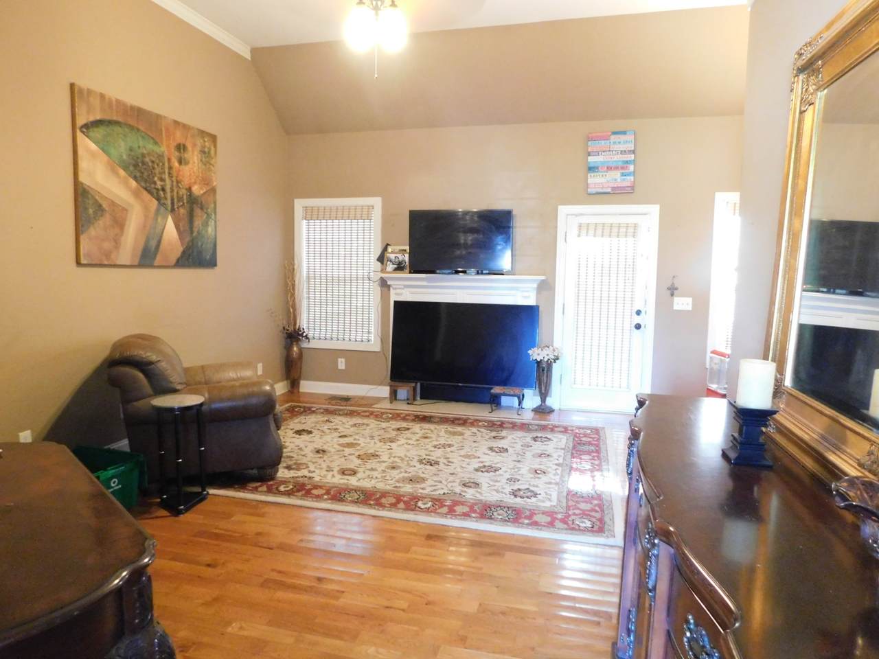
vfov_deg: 58.9
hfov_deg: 73.9
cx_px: 440
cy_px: 330
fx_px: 584
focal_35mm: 23
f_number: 3
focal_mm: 4
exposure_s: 1/8
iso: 800
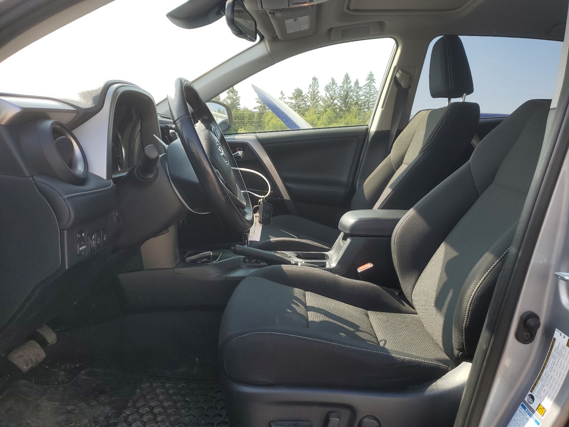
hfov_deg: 67.3
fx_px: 427
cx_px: 284
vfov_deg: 53.1
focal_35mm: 26
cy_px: 214
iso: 50
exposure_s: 1/909
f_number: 1.5
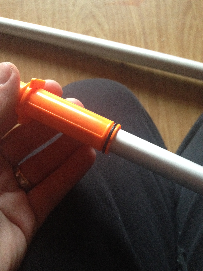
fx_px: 274
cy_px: 136
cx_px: 102
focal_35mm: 35
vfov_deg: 52.6
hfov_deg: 40.7
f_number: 2.4
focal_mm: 4.28
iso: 400
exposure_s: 1/20
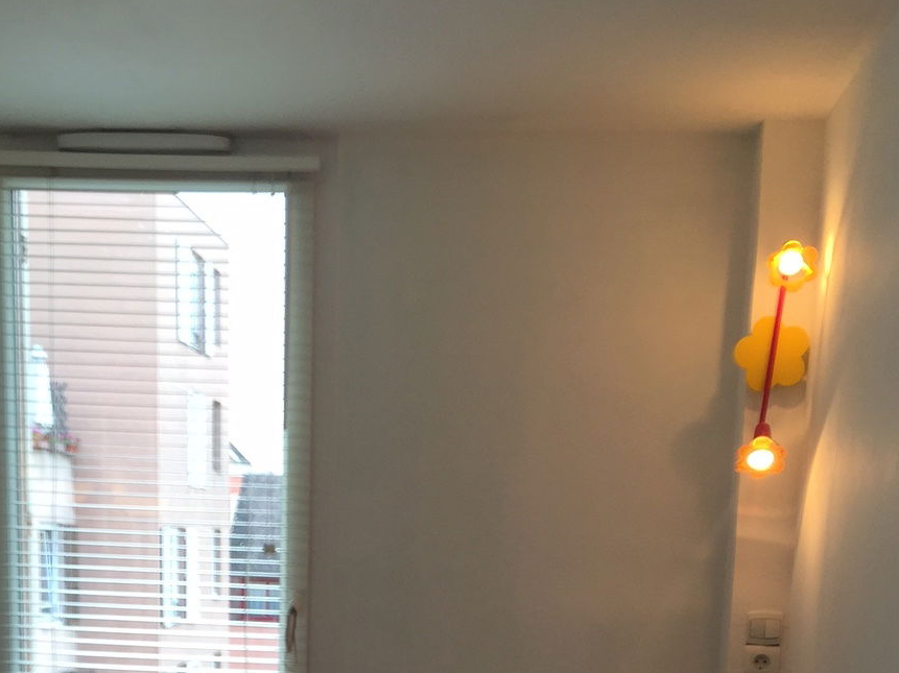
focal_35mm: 55
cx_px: 435
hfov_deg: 34.9
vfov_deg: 24.1
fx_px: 1428
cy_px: 813
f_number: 2.2
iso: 32
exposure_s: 1/50
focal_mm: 4.15
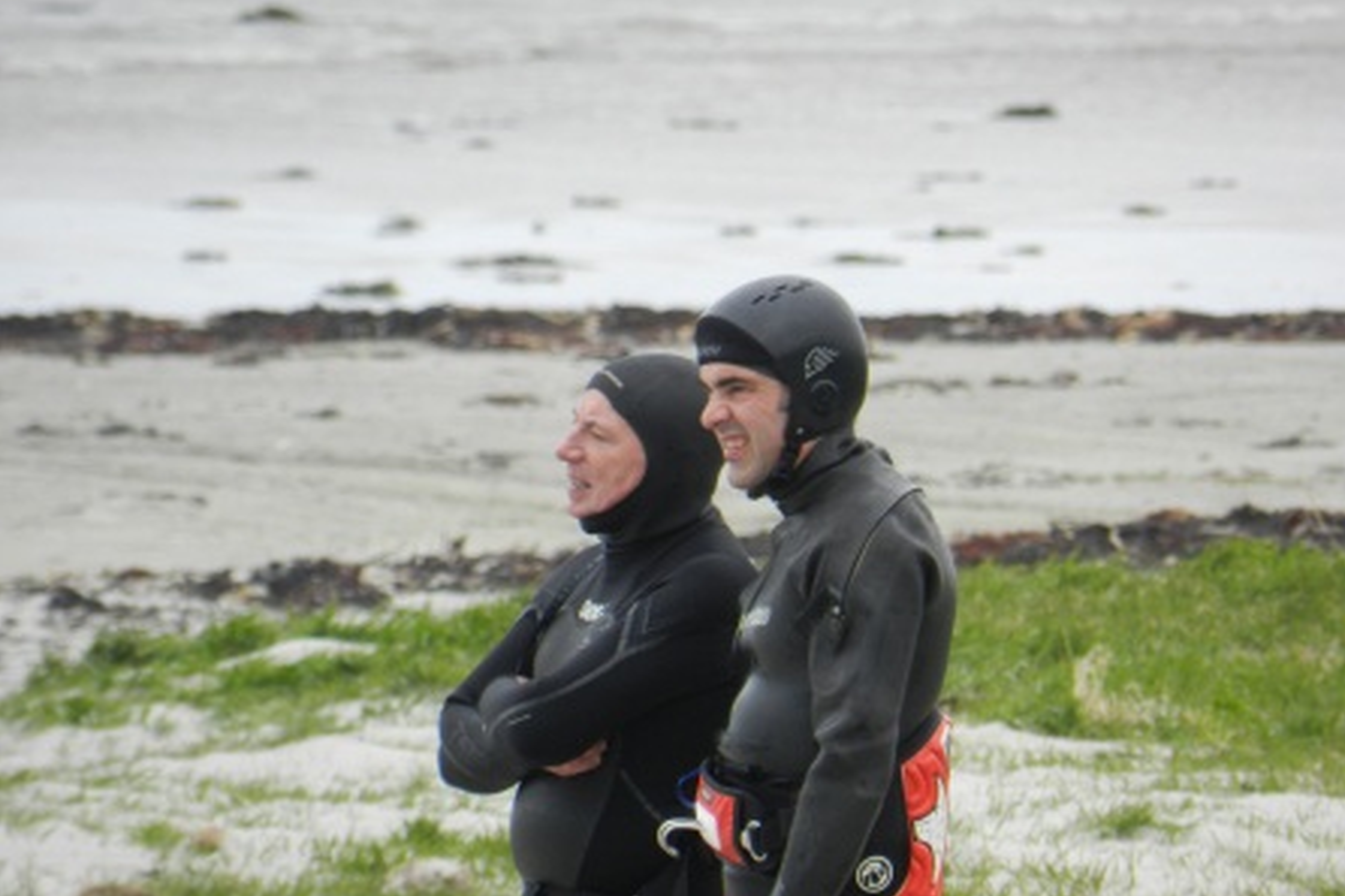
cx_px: 672
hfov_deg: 2.4
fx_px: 31631
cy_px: 398
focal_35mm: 847
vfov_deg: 1.6
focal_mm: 144
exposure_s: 1/200
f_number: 5.7
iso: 160
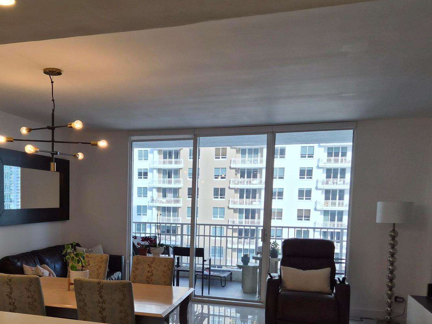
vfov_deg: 38.9
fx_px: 449
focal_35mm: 36
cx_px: 130
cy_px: 231
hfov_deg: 50.1
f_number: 1.8
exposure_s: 1/610
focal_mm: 5.4
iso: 80
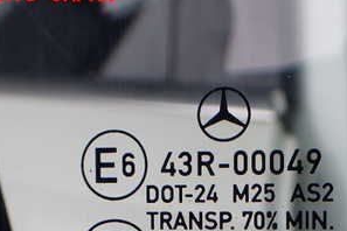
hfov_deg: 31.4
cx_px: 252
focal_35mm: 63
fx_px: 607
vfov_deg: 20.7
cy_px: 242
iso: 100
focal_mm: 5.4
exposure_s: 1/160
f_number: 3.2
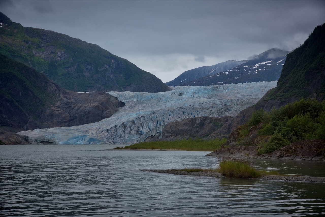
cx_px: 162
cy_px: 108
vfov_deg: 18.2
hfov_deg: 27.0
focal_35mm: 75
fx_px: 677
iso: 100
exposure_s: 1/320
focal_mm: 75
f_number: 9
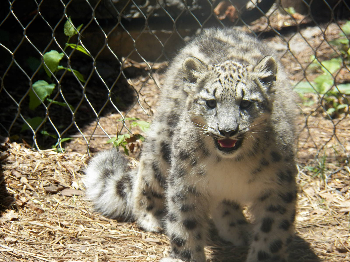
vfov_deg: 3.6
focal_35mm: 415
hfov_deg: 4.8
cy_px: 131
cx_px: 175
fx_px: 4196
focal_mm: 74.5
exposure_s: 1/500
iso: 125
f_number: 4
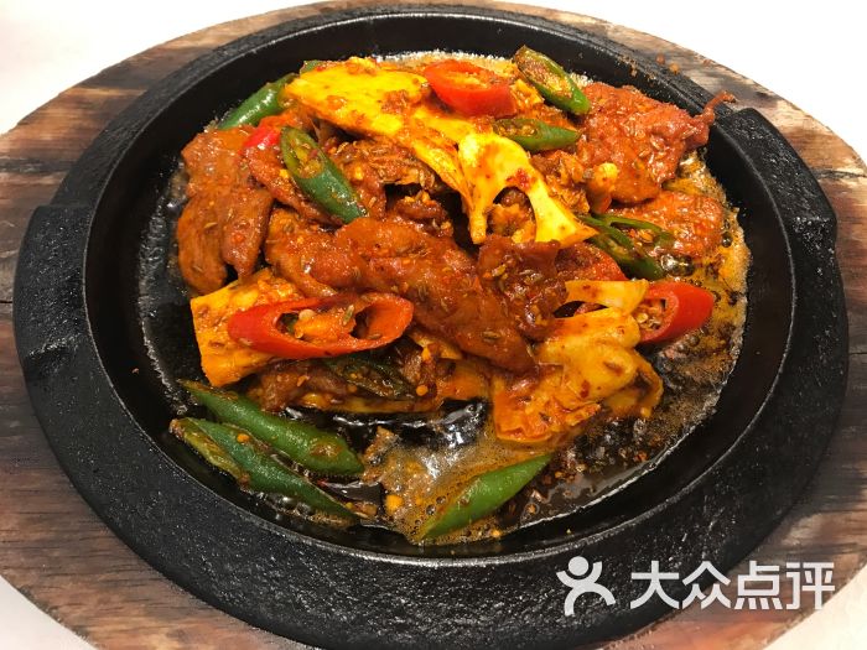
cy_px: 325
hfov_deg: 63.4
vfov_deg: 49.7
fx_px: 701
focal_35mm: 28
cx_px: 434
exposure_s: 1/17
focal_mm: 3.99
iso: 40
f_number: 1.8
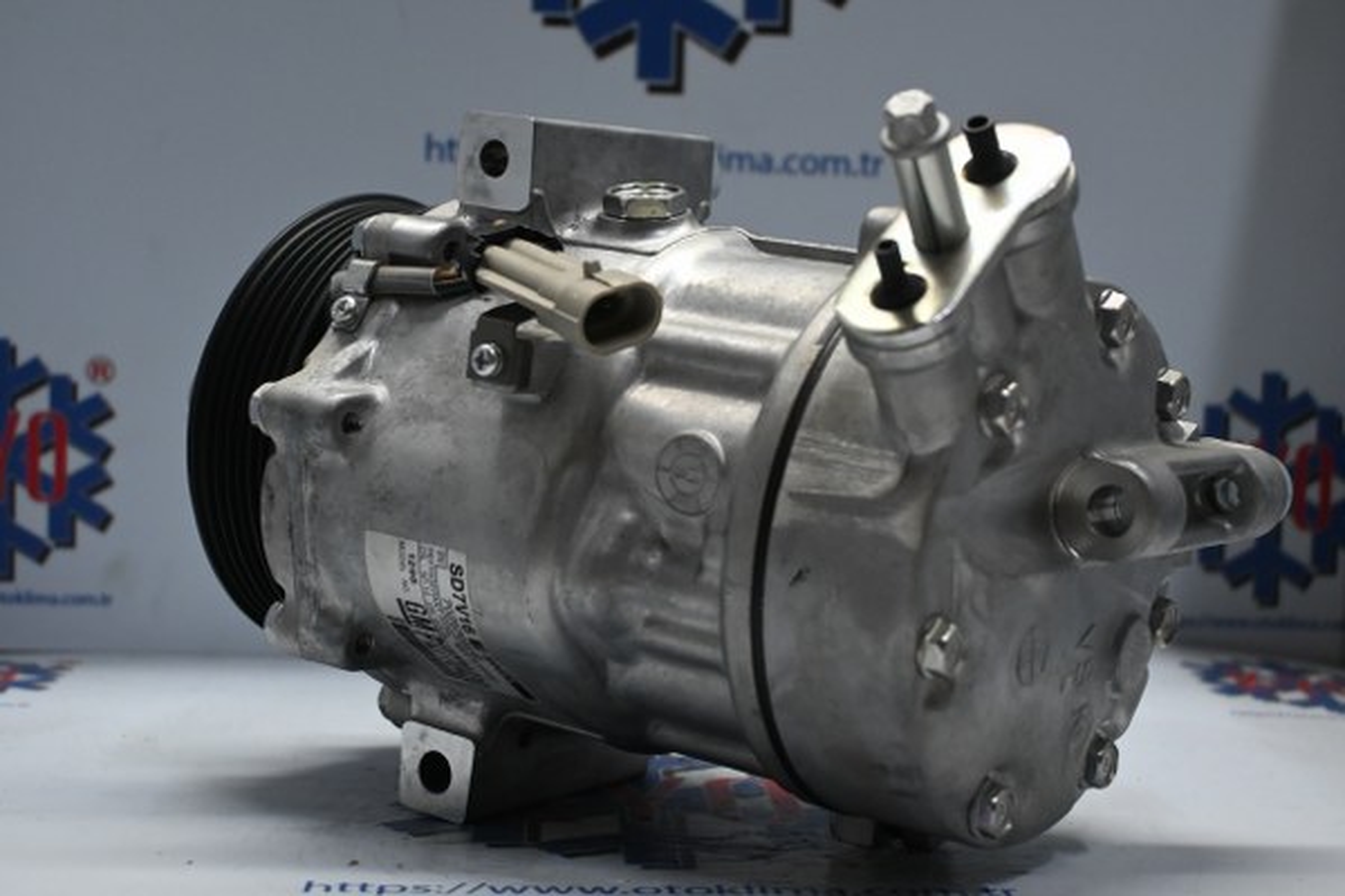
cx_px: 672
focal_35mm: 60
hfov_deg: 33.4
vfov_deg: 22.6
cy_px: 448
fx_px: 2241
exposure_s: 1/125
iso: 1400
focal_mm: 40
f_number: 5.6
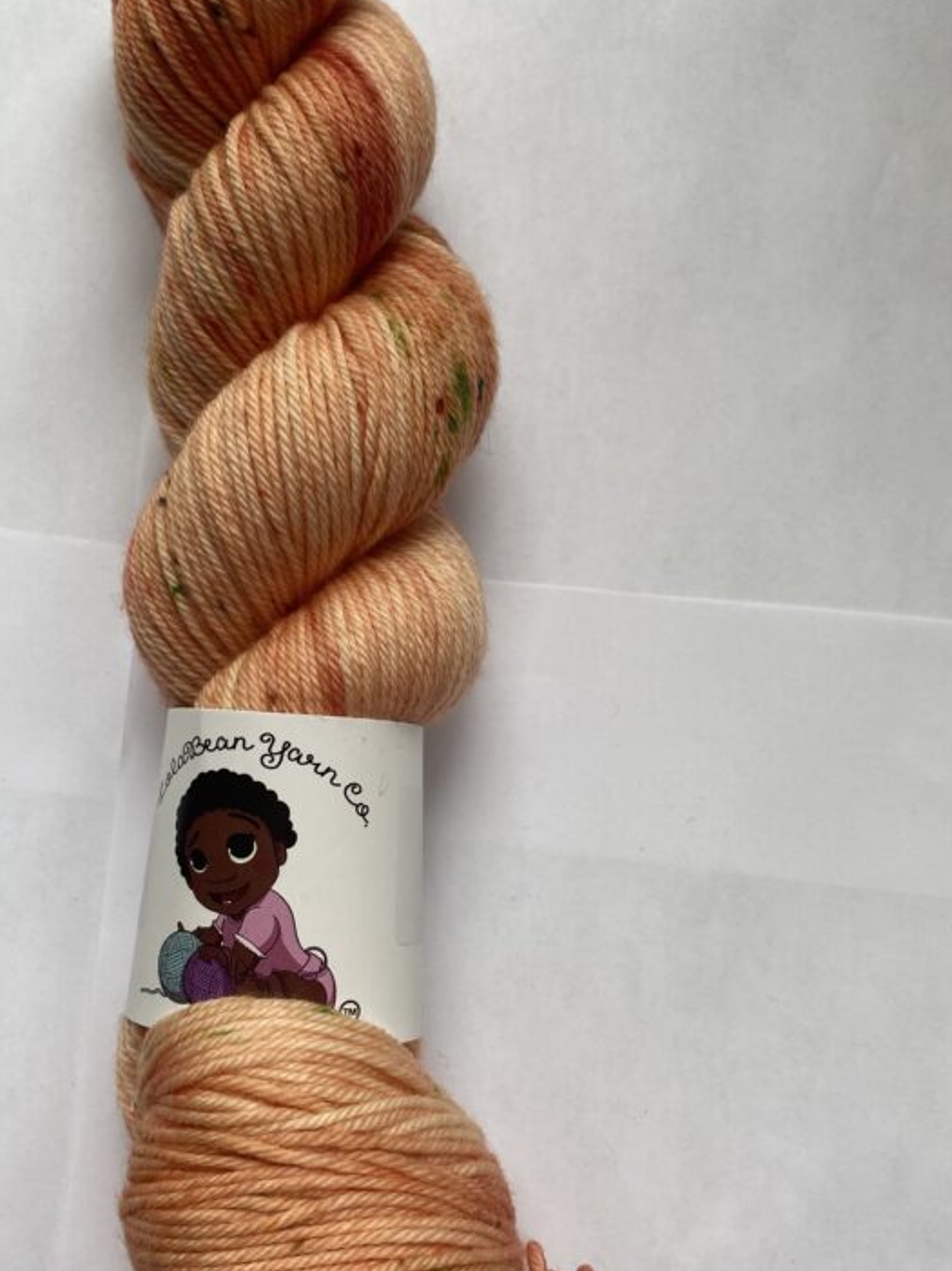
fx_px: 1395
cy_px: 729
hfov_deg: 37.5
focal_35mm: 38
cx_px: 374
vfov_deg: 48.8
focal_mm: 4.25
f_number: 1.8
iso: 32
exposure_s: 1/177
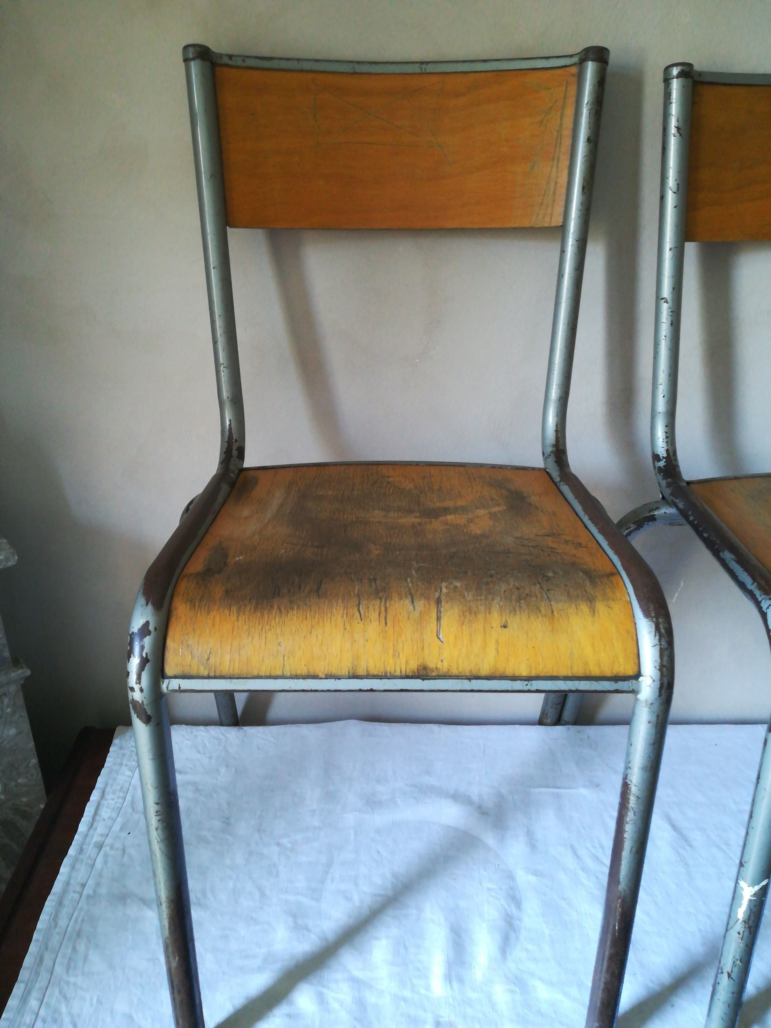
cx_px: 386
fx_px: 772
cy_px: 514
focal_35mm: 26
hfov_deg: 53.1
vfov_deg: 67.3
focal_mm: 3.83
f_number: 2.2
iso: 400
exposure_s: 1/33.3
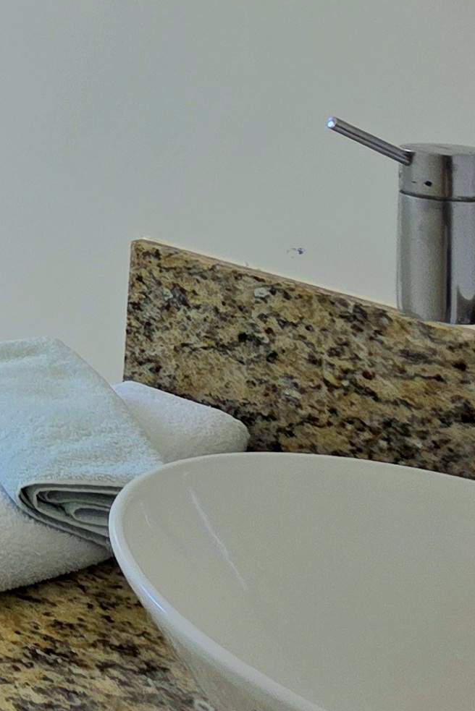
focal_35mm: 55
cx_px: -475
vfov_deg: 33.1
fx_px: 1088
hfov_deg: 17.5
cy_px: -9
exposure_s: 1/120
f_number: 1.9
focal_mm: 2.2
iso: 50
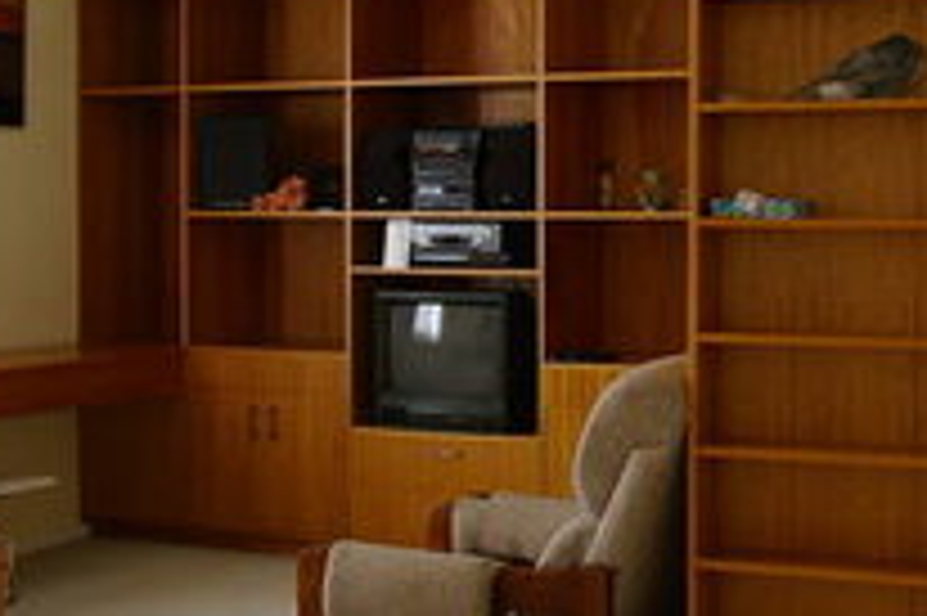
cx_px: 657
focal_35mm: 63
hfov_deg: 31.5
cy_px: 261
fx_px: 1621
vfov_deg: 21.5
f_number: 3.5
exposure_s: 1/15
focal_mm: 18
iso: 200
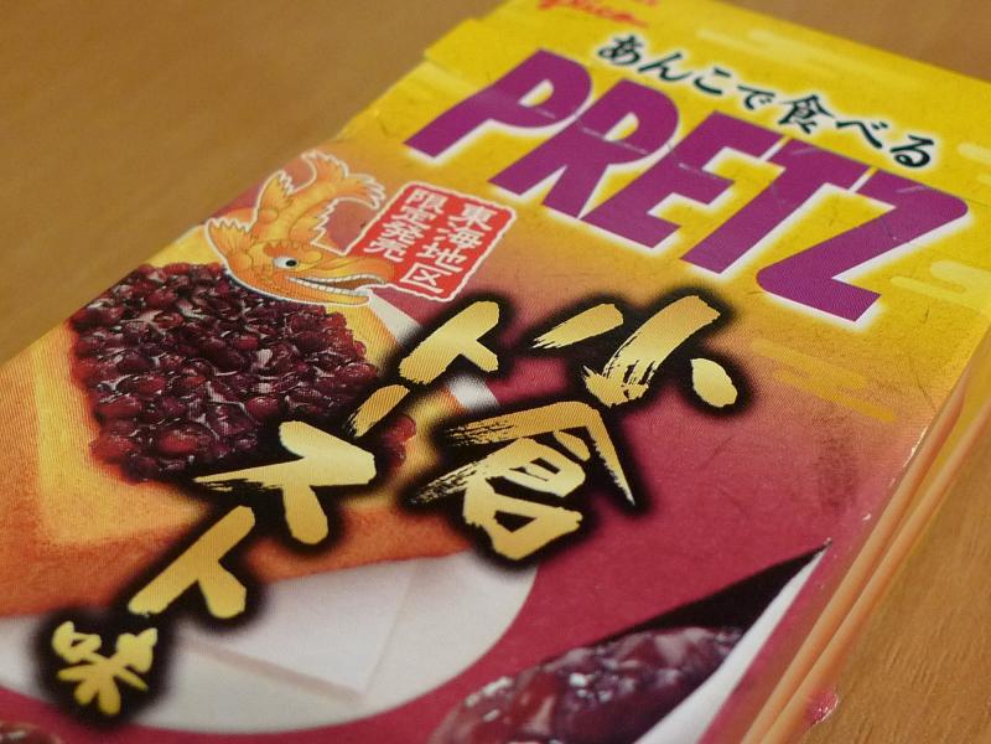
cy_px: 372
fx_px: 1346
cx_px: 496
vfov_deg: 30.9
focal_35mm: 47
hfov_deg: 40.4
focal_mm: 5.4
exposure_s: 1/30
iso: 400
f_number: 2.5
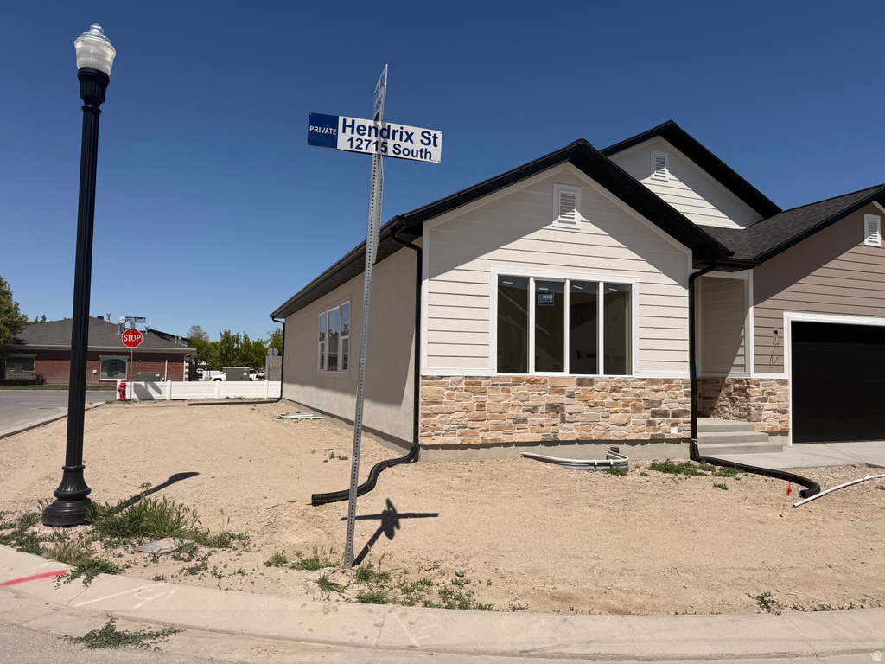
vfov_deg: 56.8
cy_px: 332
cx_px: 442
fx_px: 614
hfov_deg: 71.6
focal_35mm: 24
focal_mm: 6.76
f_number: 1.78
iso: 80
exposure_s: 1/10309
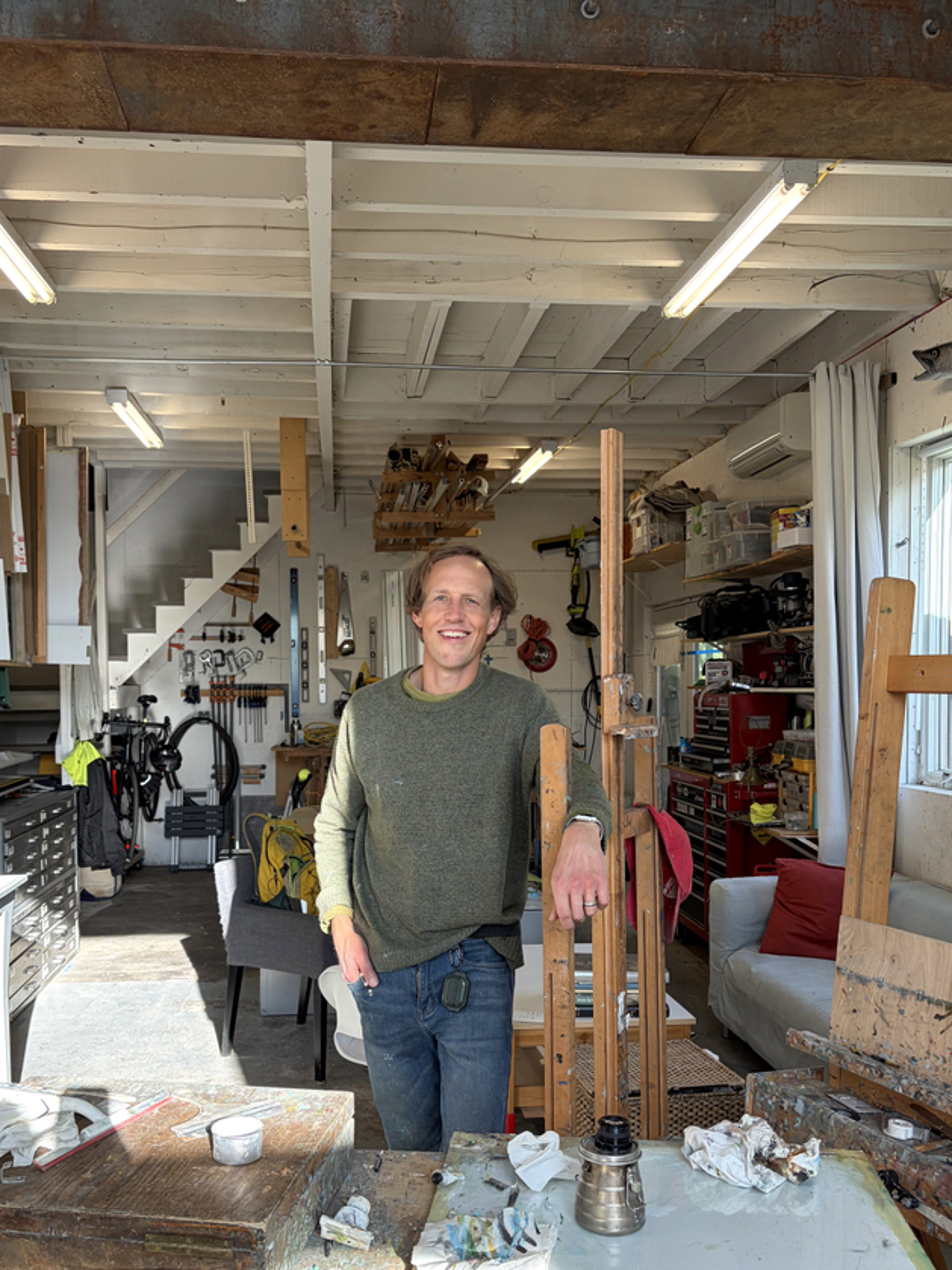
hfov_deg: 45.4
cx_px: 446
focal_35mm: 31
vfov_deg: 58.1
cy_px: 736
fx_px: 1137
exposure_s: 1/178
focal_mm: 5.96
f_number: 1.6
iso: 50
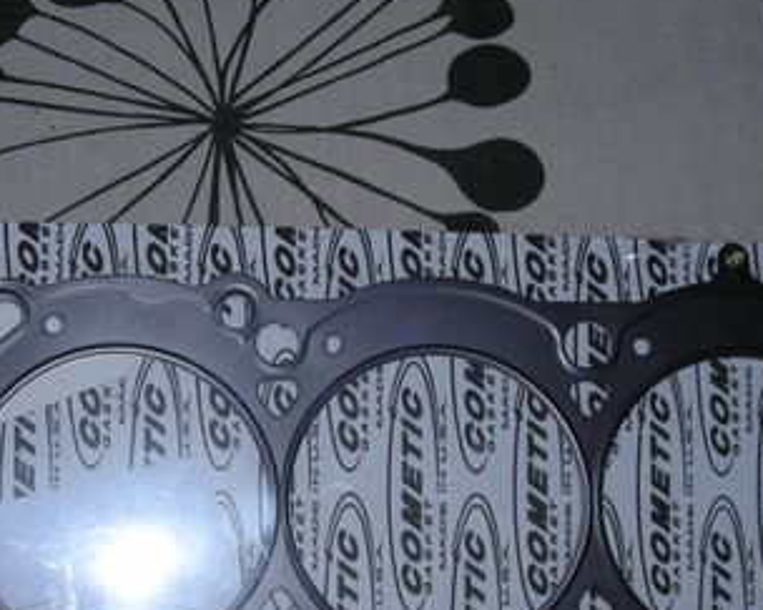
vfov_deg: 19.5
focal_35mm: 78
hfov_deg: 24.4
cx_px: 276
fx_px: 1761
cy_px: 484
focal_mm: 6.3
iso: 50
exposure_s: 1/60
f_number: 3.2
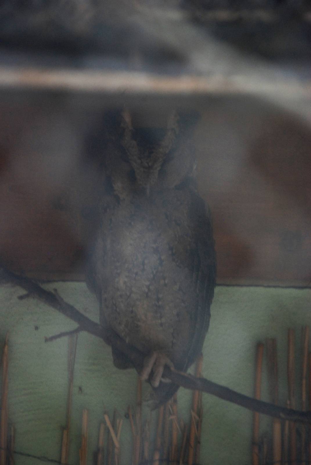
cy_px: 232
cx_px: 156
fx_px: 4264
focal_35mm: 330
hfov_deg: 4.2
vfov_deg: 6.2
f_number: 5.3
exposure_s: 1/40
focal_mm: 220
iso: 1000
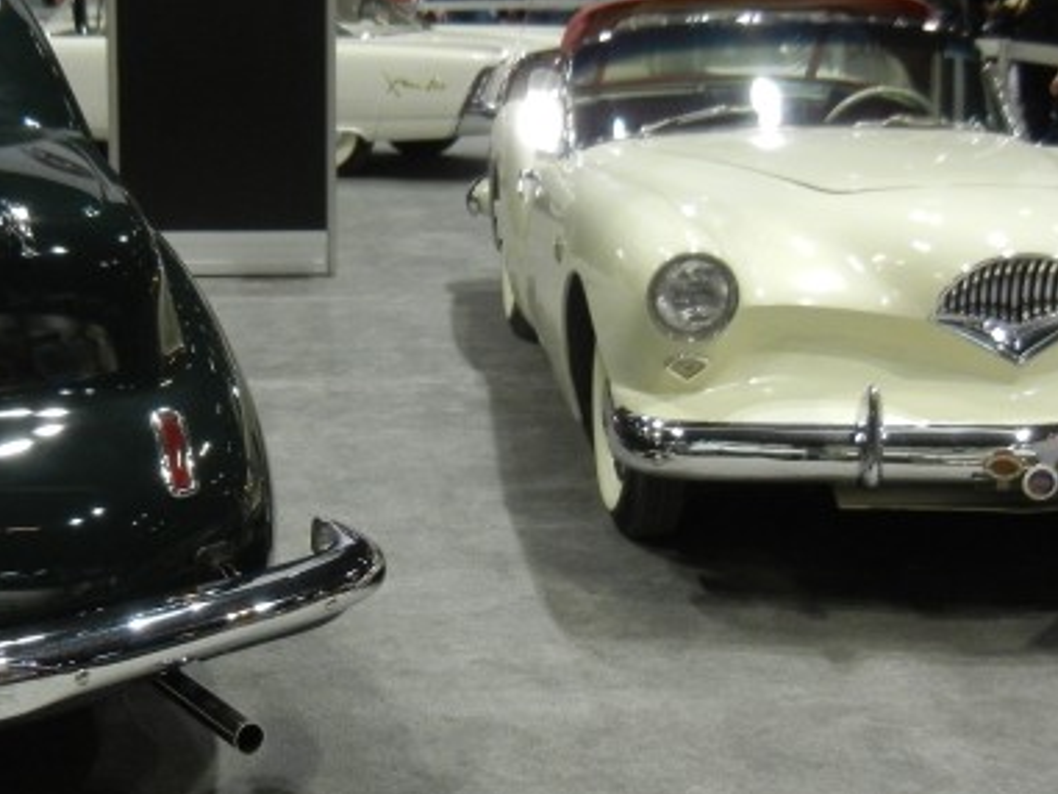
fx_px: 1926
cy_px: 336
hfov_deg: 30.3
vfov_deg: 23.3
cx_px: 286
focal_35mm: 63
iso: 400
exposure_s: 1/45.4
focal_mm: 5.4
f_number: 3.5
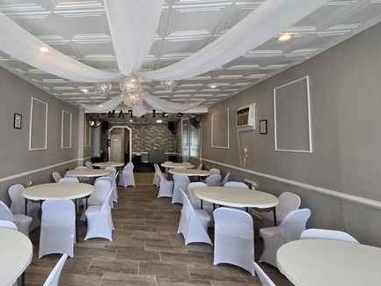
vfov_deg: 71.4
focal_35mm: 18
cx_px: 122
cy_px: 128
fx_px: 198
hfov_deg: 84.2
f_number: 2.2
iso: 64
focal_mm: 2.2
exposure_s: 1/60
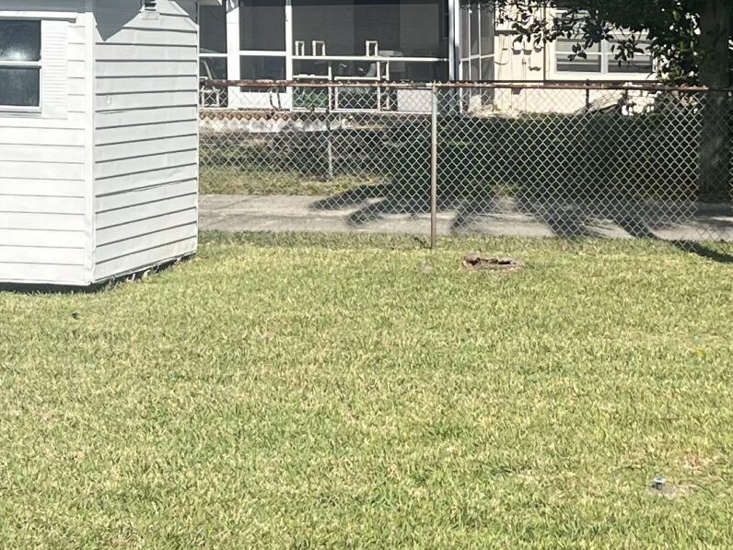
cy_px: 158
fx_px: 2075
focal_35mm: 98
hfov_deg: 19.8
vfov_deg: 15.0
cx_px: 599
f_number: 1.5
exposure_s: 1/4831
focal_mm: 5.7
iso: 50
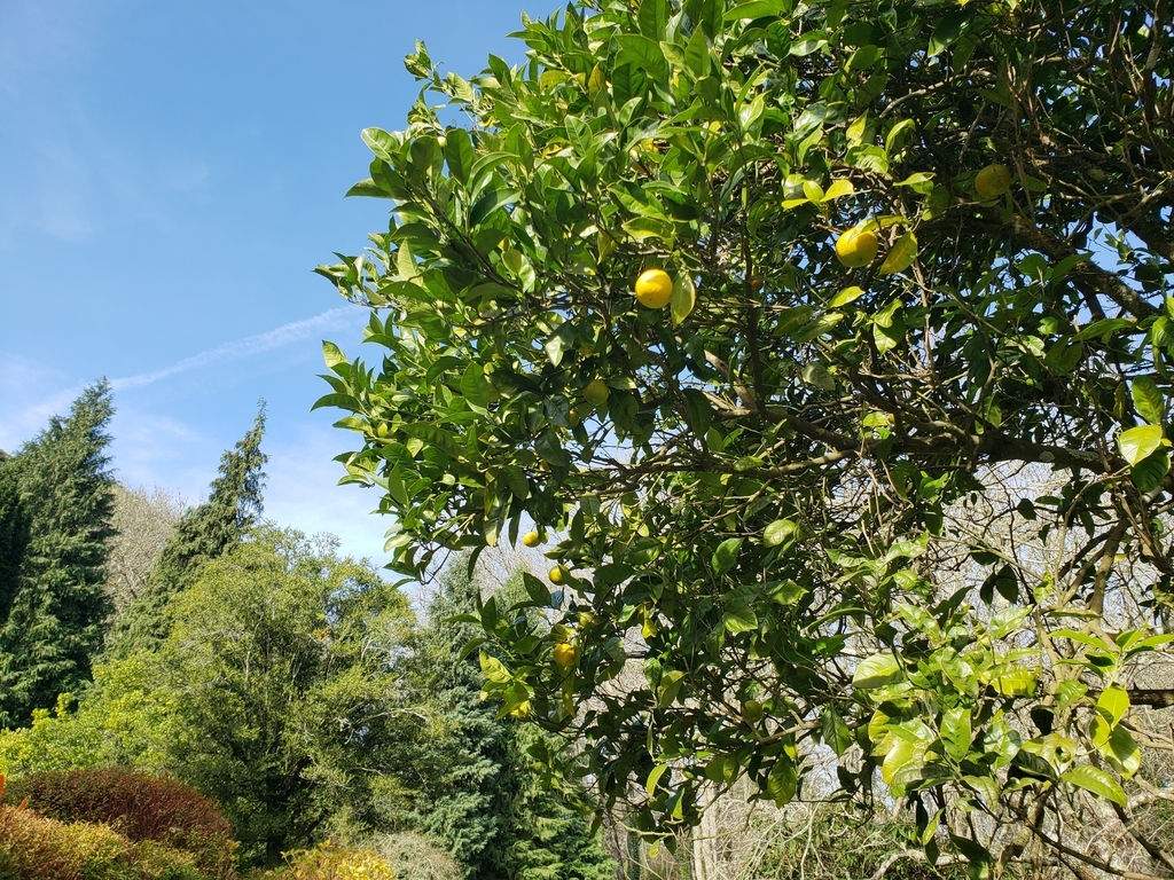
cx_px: 587
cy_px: 440
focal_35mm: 26
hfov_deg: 67.3
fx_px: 882
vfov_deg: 53.1
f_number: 2.4
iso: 50
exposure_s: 1/407
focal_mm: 4.3
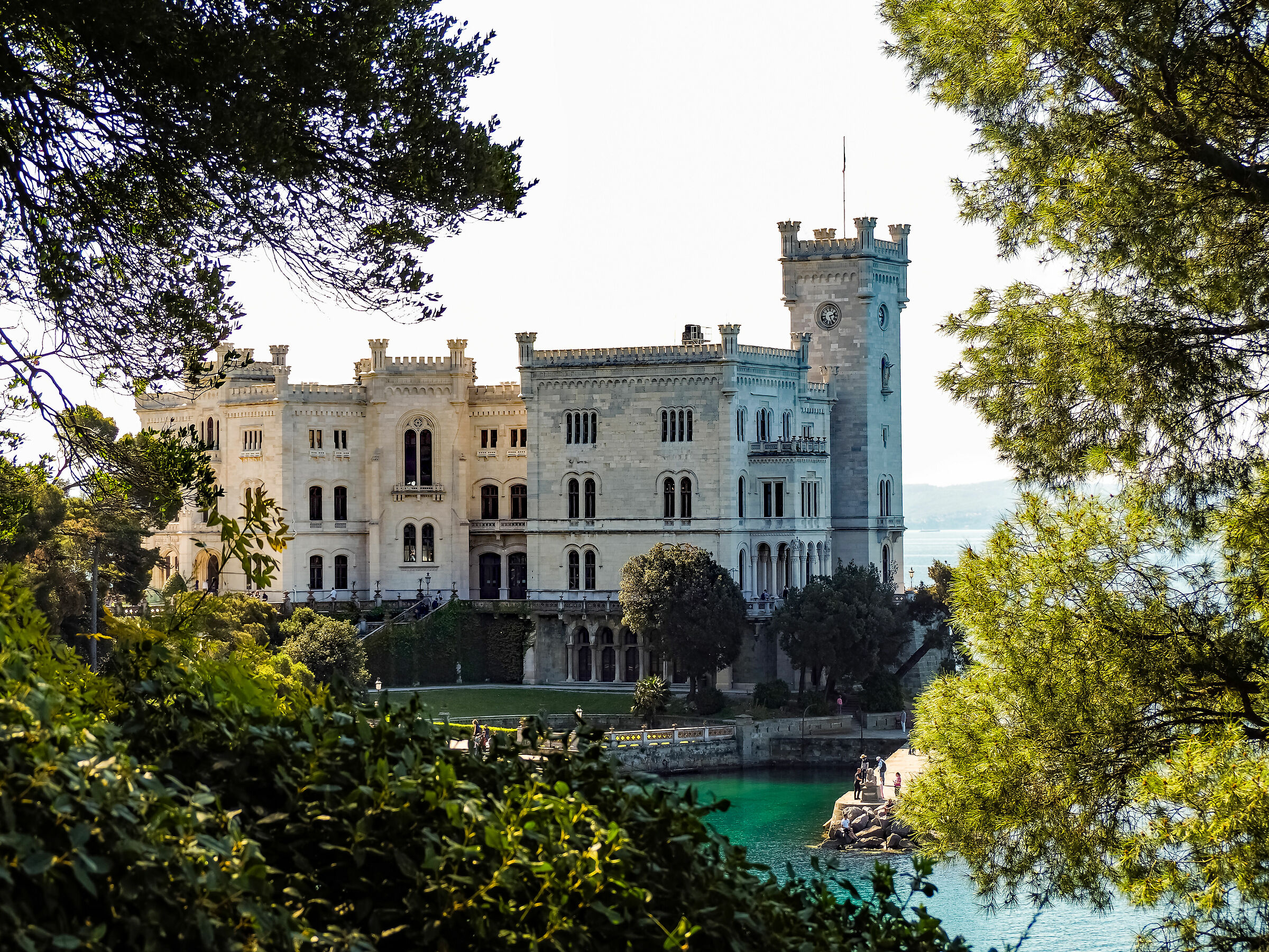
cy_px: 476
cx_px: 634
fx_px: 2933
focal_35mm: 80
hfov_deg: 24.4
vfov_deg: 18.4
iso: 100
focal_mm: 40
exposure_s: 1/320
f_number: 5.6
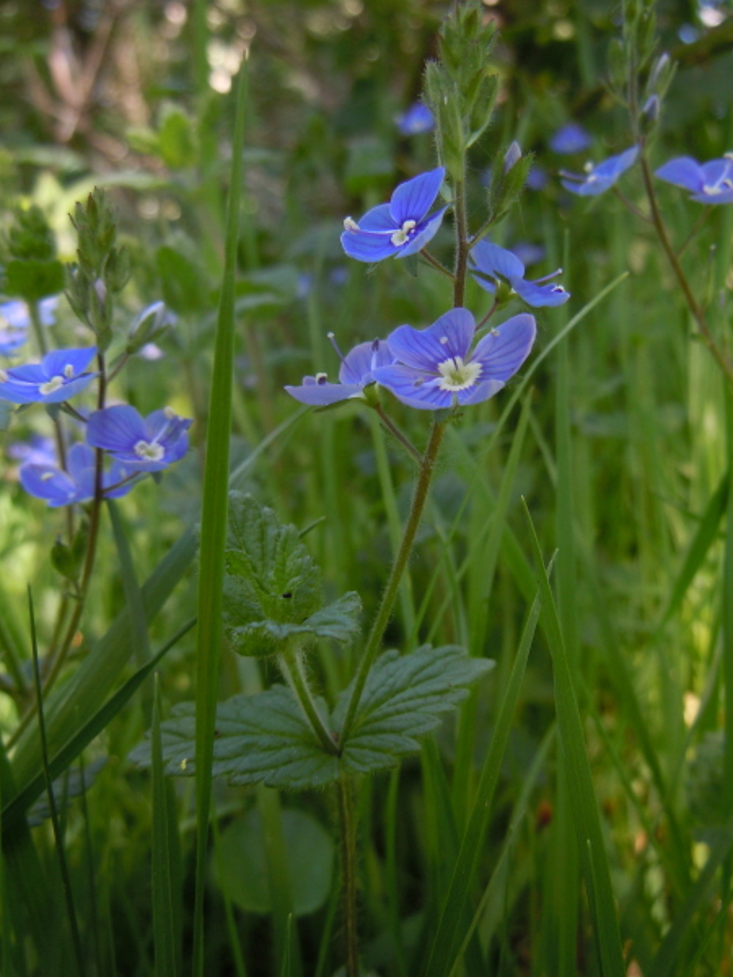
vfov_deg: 56.8
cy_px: 510
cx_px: 384
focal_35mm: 32
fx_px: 903
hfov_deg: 44.1
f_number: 3.5
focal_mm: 5.4
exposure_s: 1/80
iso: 100
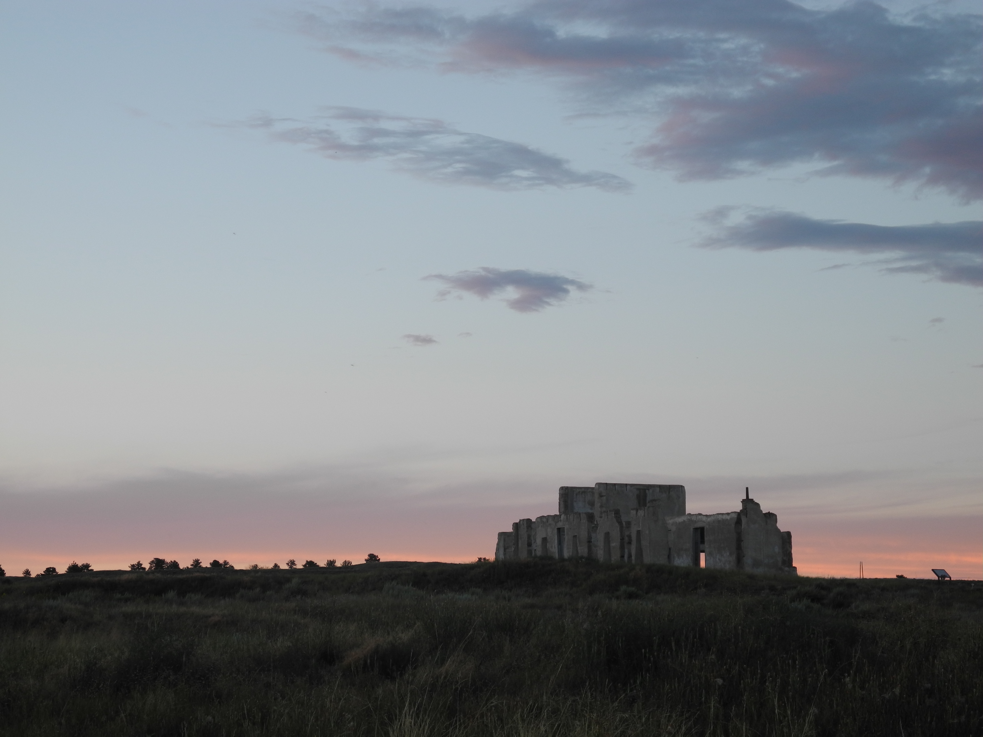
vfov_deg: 15.7
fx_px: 2669
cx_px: 492
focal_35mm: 94
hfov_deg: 20.9
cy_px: 368
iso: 100
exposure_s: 1/40
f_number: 4.5
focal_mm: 20.1
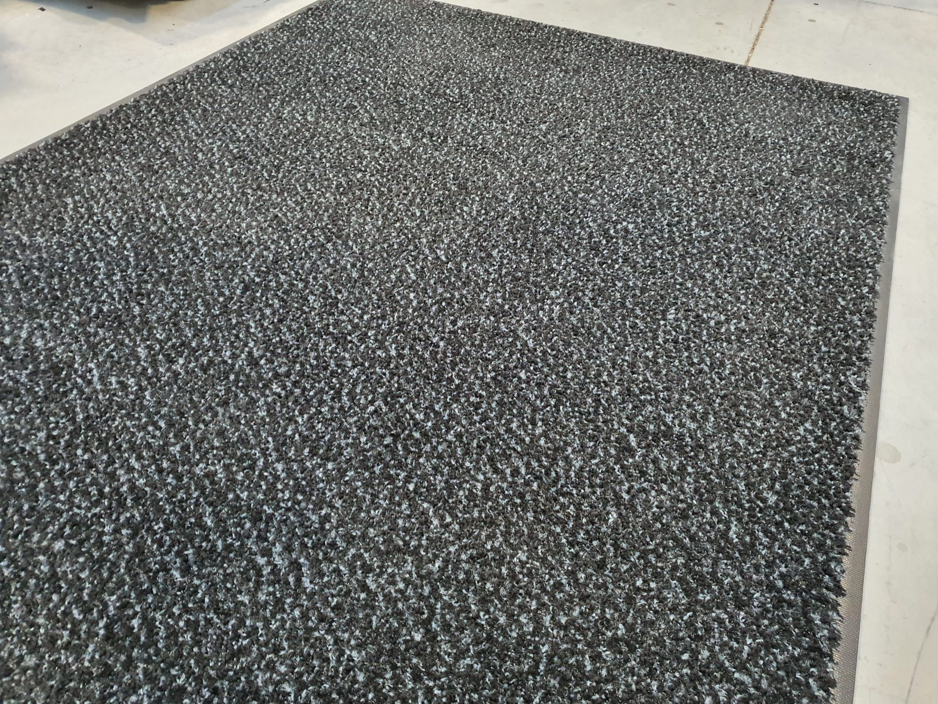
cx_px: 469
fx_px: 705
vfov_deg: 53.1
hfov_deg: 67.3
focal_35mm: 26
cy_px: 352
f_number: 1.5
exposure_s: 1/33
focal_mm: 4.3
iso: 500
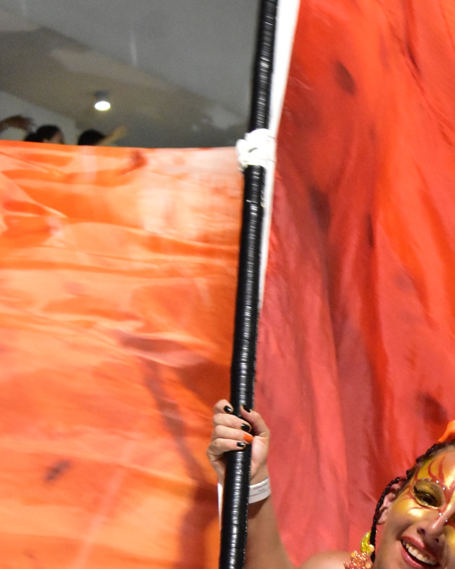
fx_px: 3200
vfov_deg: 10.1
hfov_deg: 8.1
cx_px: 377
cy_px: 430
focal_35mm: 190
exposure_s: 1/200
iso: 6400
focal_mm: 55
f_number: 7.1
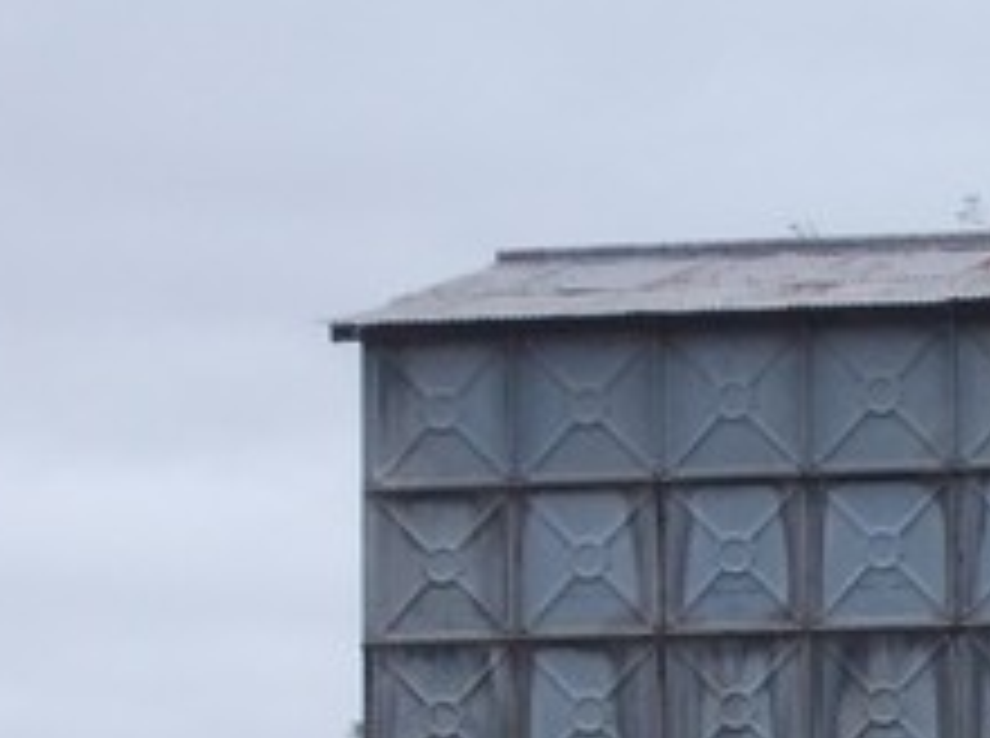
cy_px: 1098
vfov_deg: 4.4
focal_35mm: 335
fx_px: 9560
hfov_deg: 5.9
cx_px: 1512
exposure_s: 1/125
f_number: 5.3
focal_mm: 13.6
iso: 80
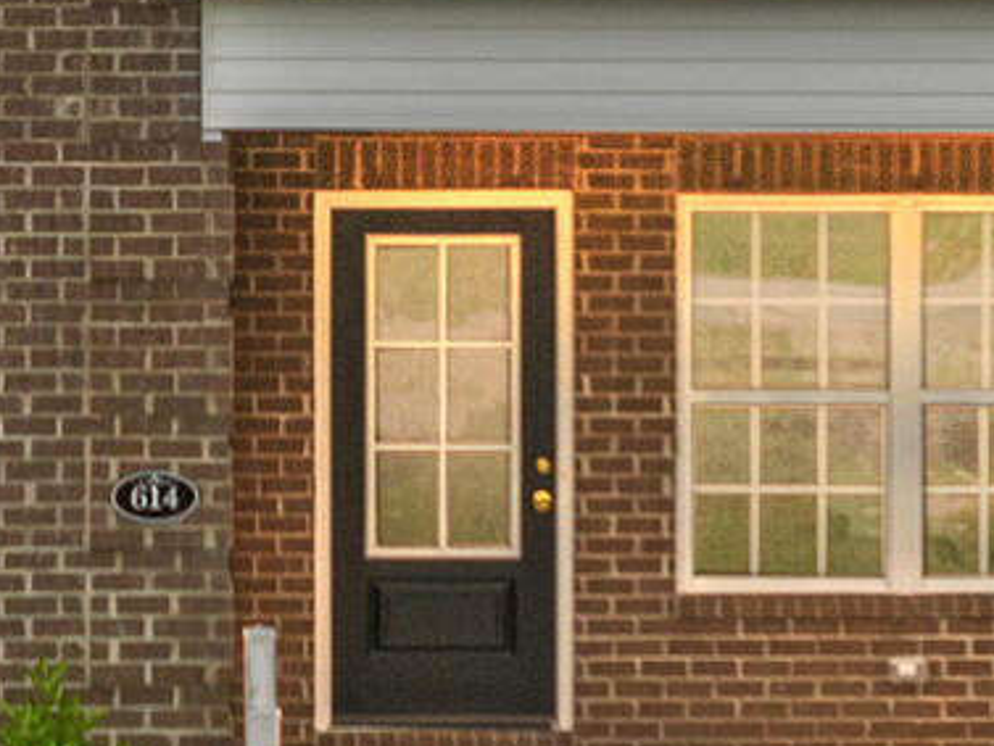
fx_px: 4567
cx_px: 290
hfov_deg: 12.4
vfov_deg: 9.3
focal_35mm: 159
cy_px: 3
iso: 100
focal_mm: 12.29
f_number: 2.8
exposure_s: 1/120
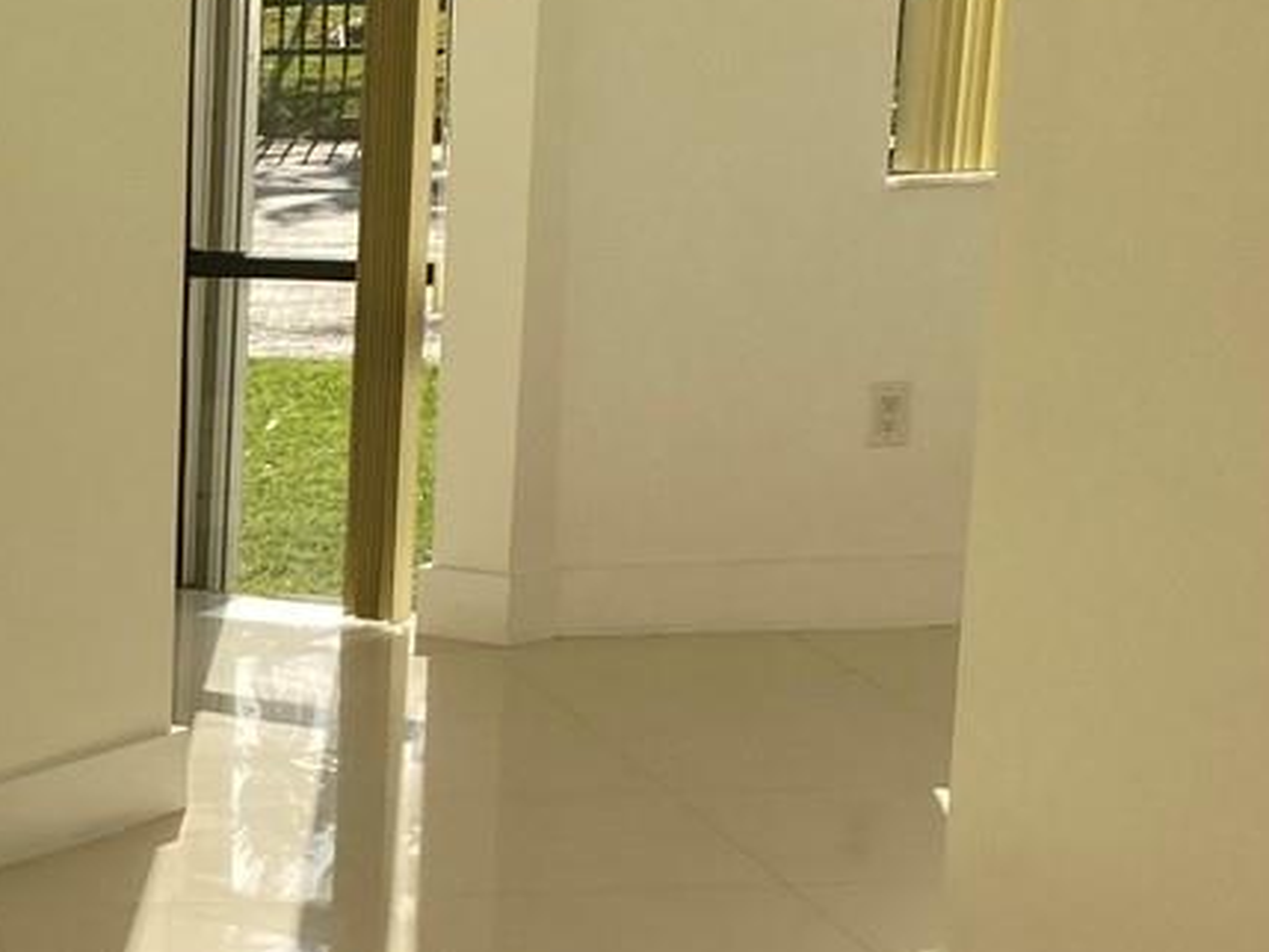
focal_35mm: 97
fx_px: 3557
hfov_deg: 17.7
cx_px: -728
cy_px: 925
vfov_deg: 15.0
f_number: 1.8
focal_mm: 4.25
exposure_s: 1/1504
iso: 32
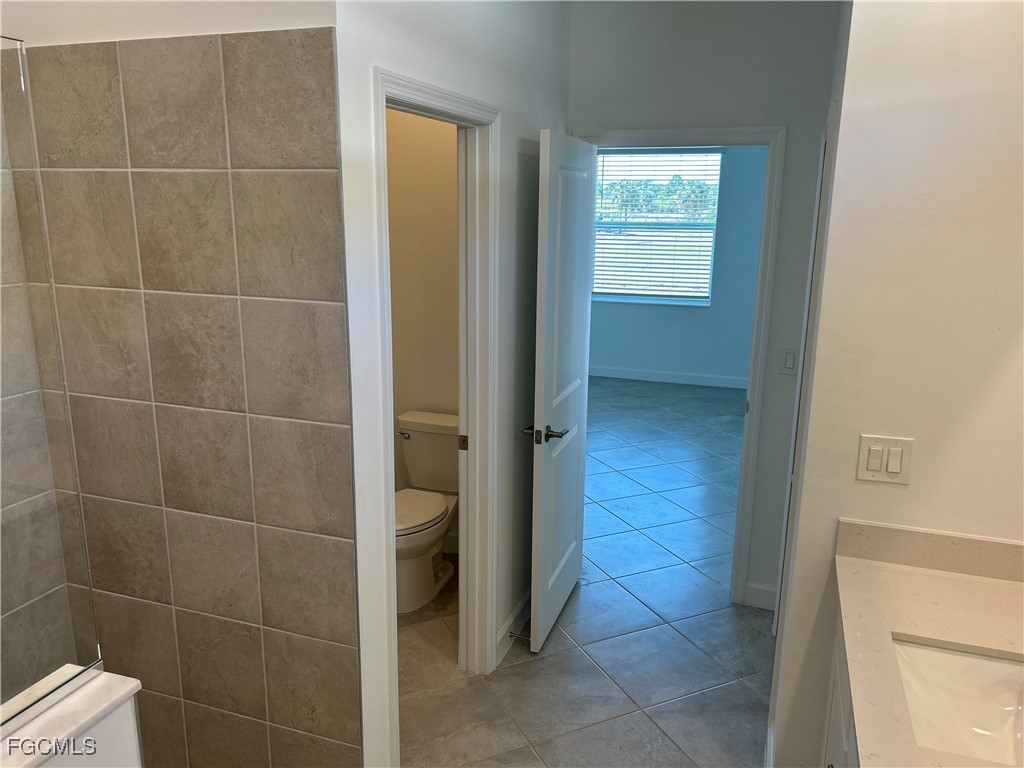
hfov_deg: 67.3
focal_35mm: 26
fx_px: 769
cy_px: 384
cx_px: 512
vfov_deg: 53.1
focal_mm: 5.7
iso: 64
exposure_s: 1/142
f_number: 1.5
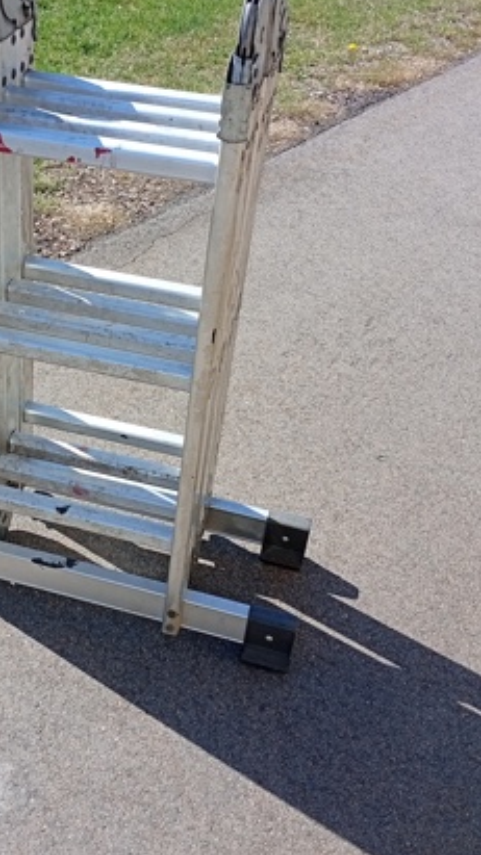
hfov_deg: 27.1
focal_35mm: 43
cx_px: 85
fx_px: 976
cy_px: 364
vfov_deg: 47.2
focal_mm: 3.98
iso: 50
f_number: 1.8
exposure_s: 1/348
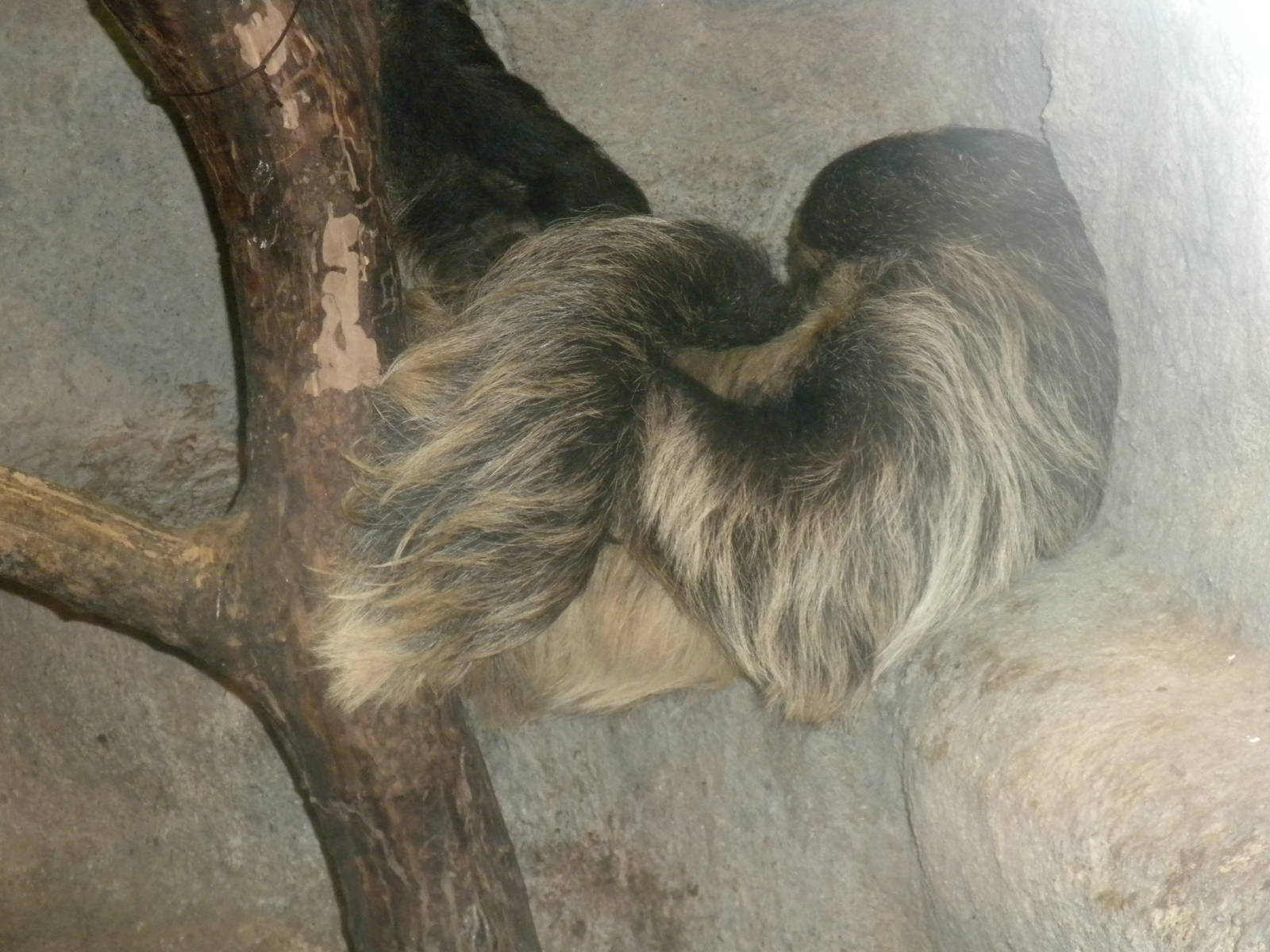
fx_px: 2642
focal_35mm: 72
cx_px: 635
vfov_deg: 20.4
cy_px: 476
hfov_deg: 27.0
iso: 400
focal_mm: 12.7
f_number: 5
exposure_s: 1/4
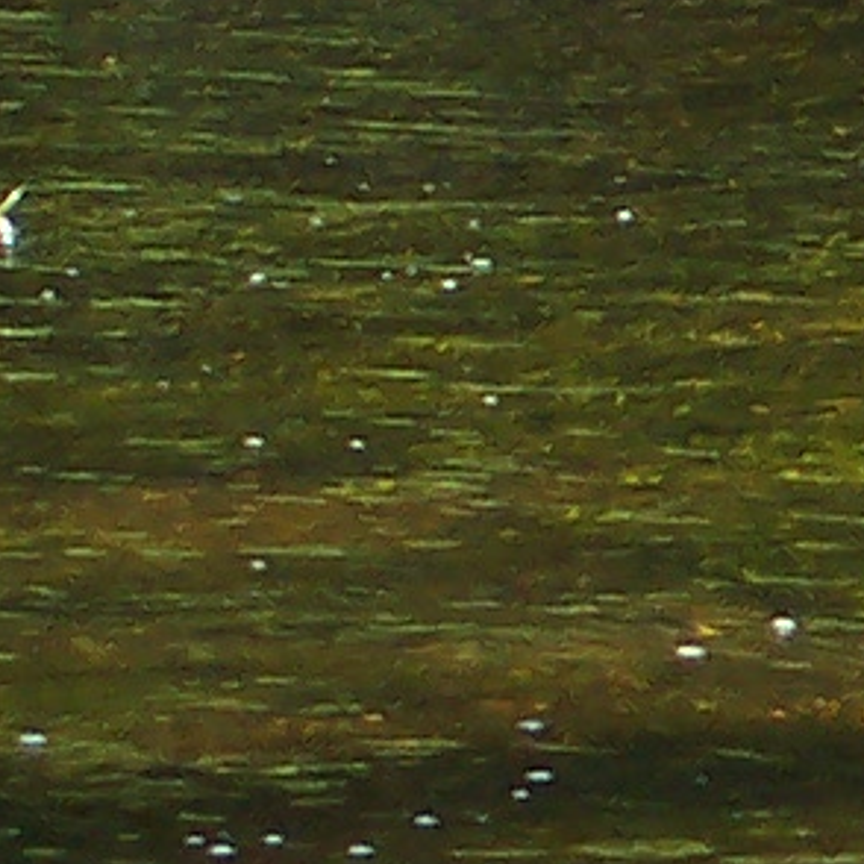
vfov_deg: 2.6
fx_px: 19146
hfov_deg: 2.6
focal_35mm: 678
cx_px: 2248
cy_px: -458
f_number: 4.8
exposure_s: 1/180
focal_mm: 16.8
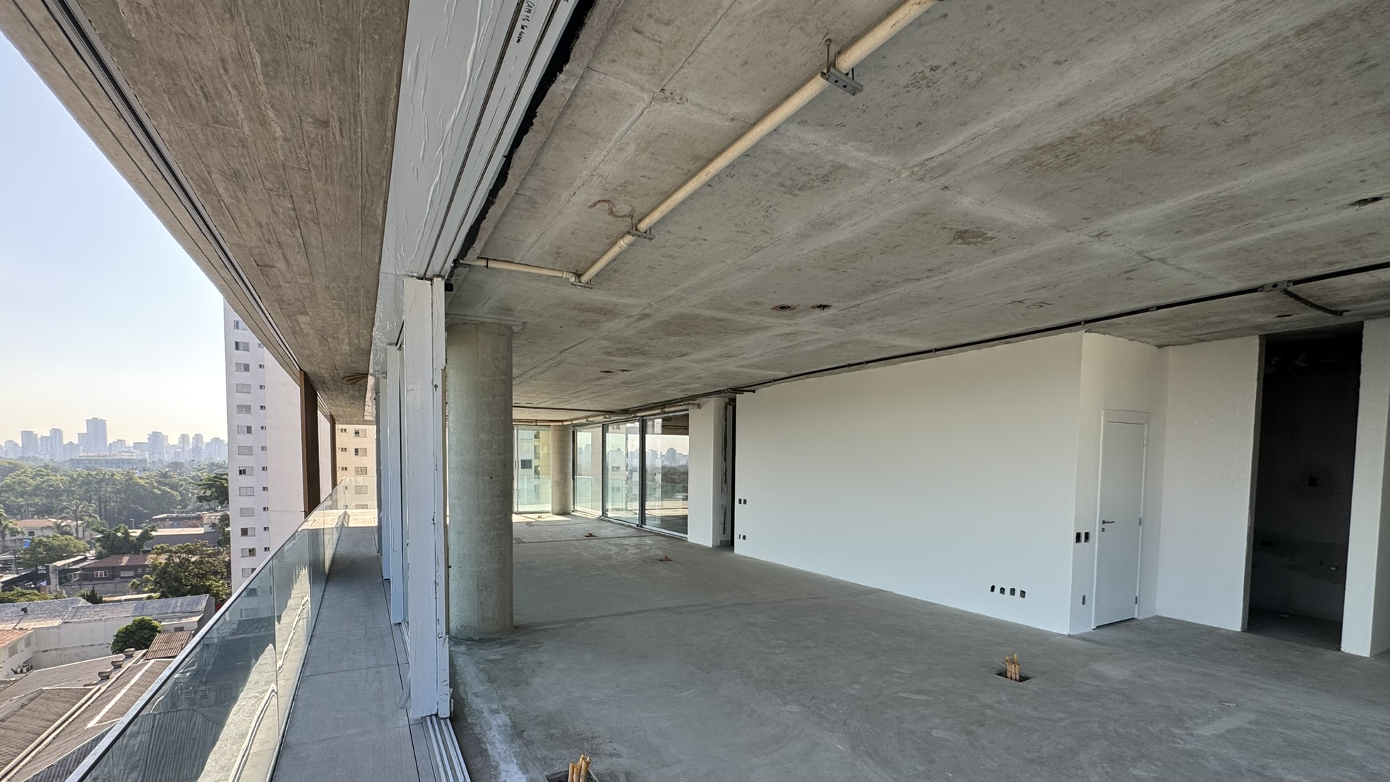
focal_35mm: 16
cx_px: 671
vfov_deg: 66.0
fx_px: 590
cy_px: 493
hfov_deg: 99.3
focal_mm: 2.22
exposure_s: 1/352
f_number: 2.2
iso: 40
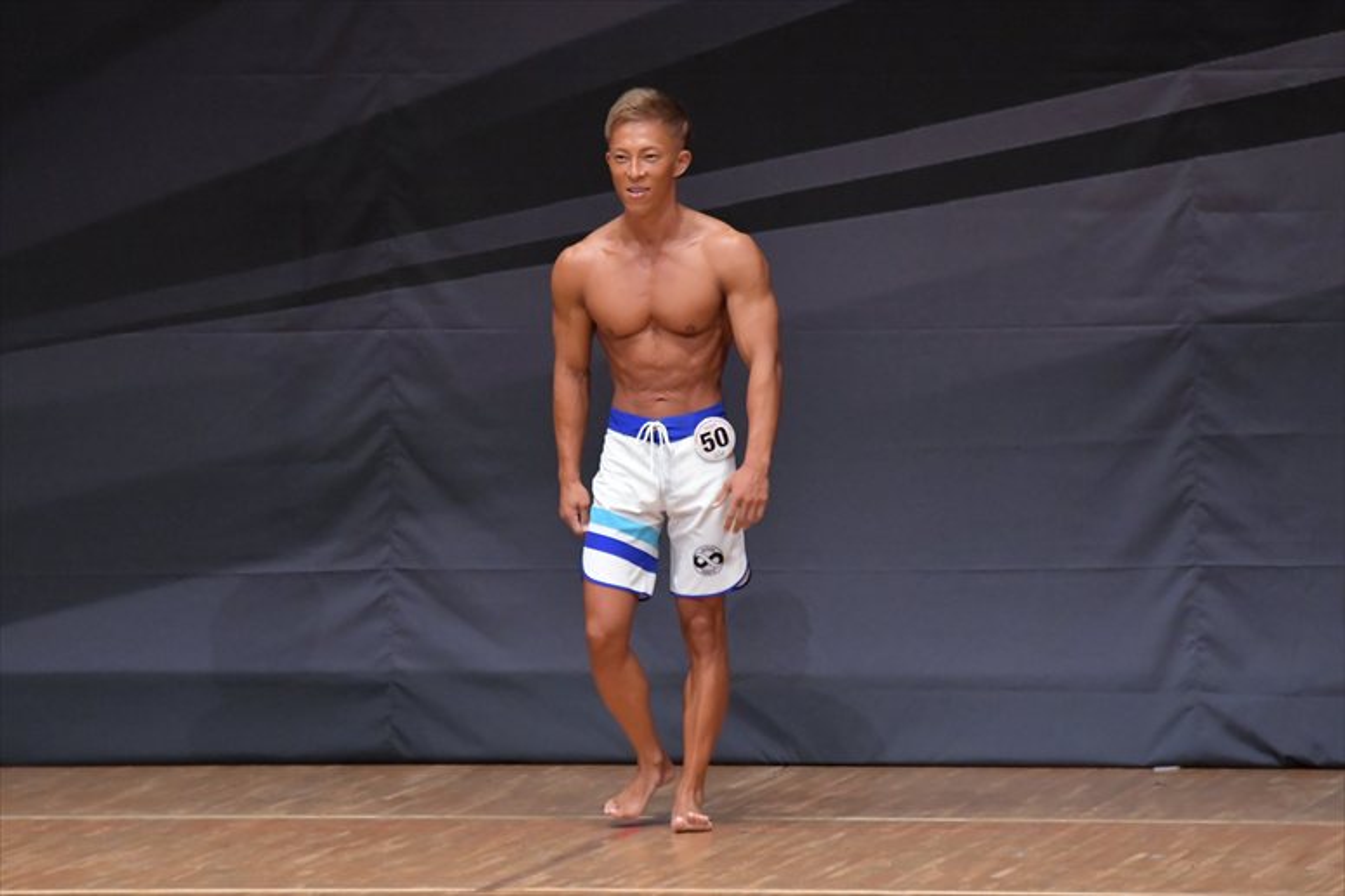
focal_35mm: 315
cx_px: 672
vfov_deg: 4.4
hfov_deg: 6.5
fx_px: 11763
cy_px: 448
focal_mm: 210
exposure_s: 1/400
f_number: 5.6
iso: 6400
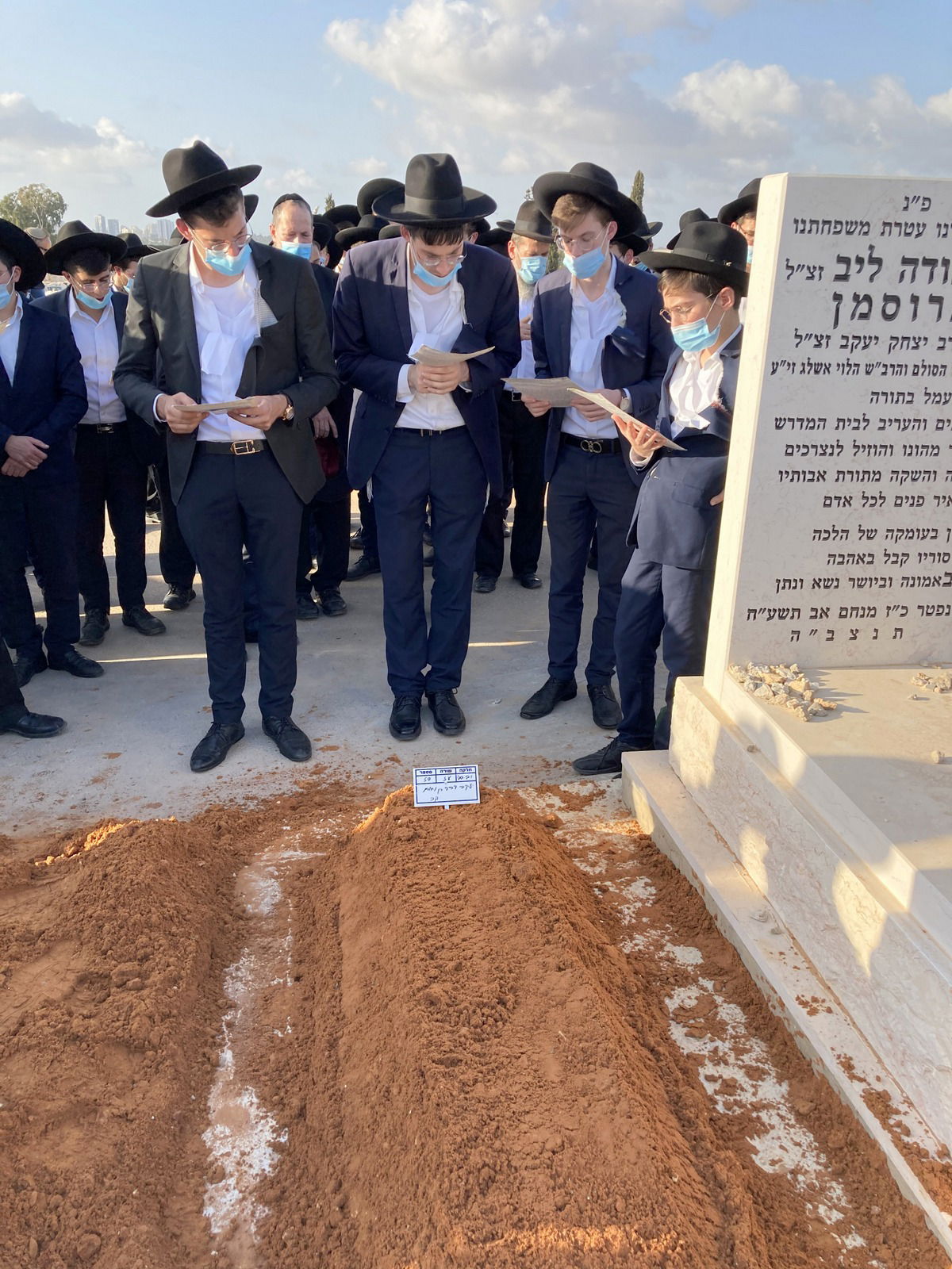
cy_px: 634
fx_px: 1027
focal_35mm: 28
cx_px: 476
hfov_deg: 49.7
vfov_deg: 63.4
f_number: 1.8
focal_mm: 3.99
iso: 20
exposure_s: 1/592
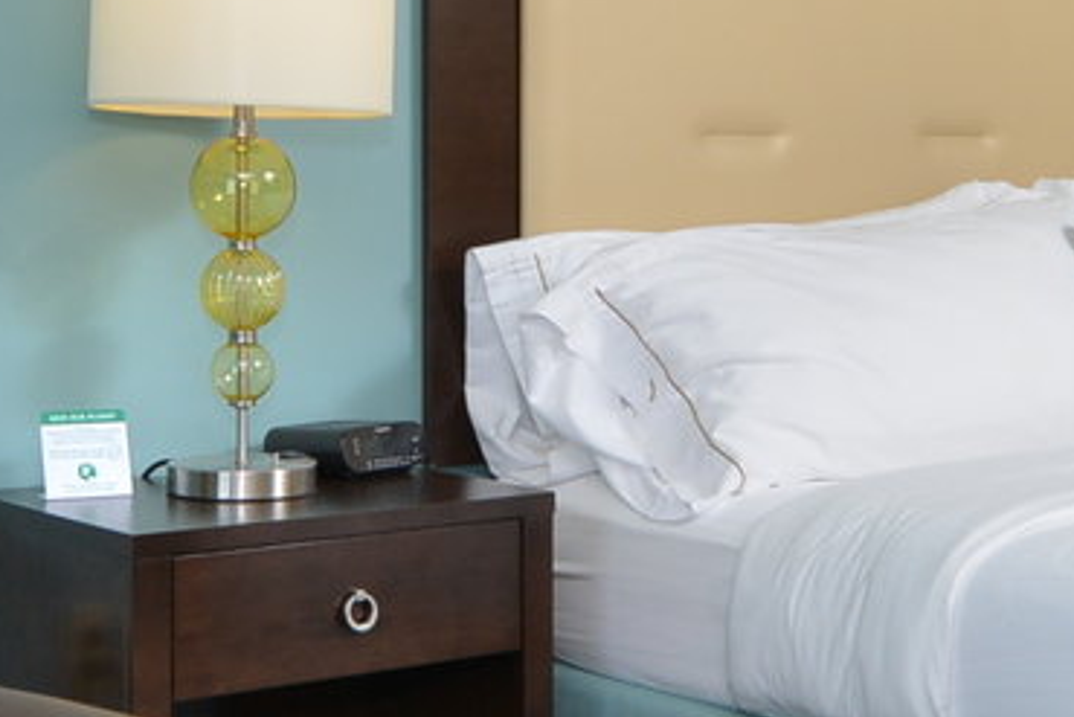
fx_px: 2477
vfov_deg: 16.3
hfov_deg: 24.5
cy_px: 126
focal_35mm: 83
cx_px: 491
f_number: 10
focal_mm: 15
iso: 500
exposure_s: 1/100
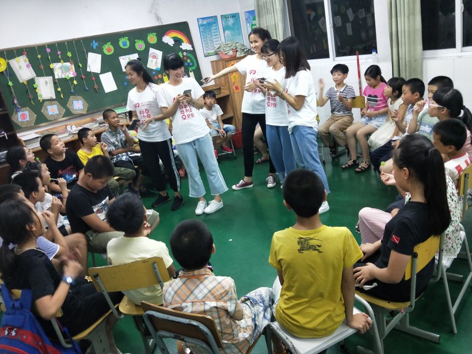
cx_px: 244
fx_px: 355
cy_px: 173
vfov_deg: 53.1
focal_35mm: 26
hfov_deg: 67.3
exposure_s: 1/33
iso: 261
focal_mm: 4.27
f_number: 1.7
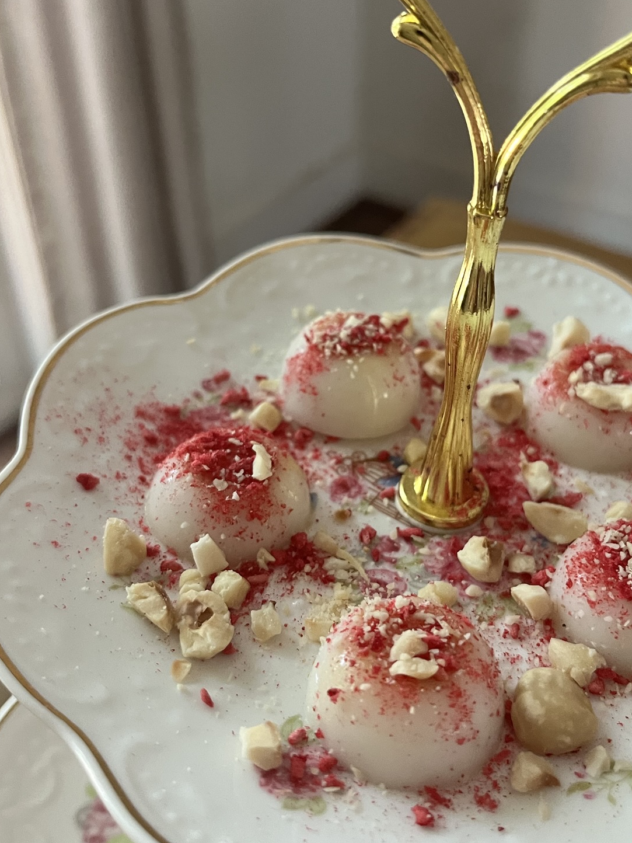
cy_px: 386
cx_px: 376
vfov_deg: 51.3
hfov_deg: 39.5
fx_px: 876
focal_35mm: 36
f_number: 1.6
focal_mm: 5.1
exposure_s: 1/60
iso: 400
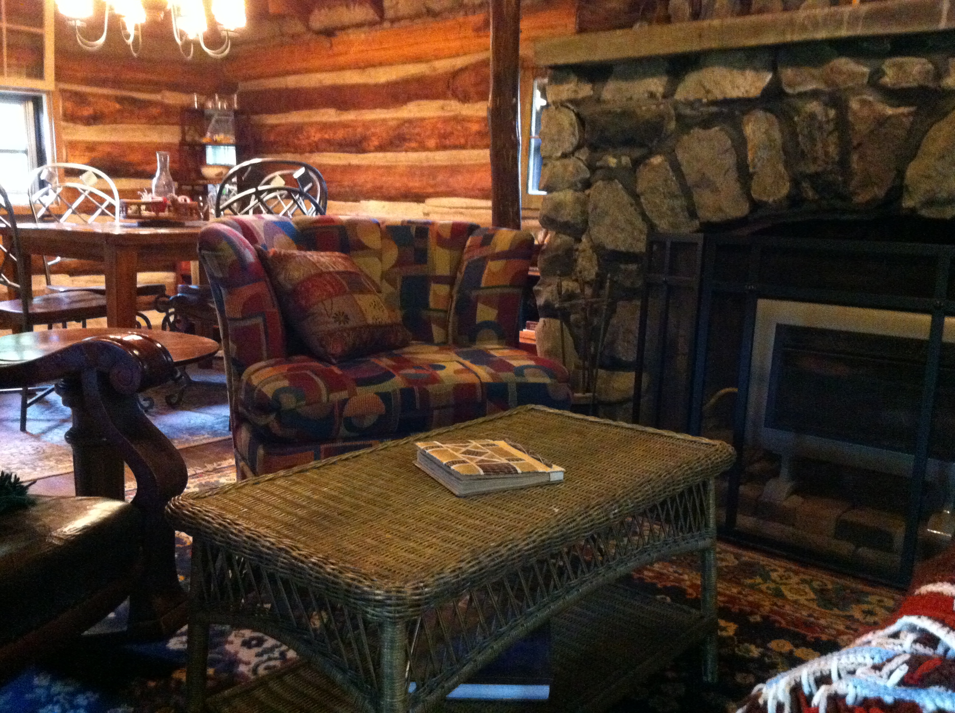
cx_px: 478
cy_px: 356
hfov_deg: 52.7
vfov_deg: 40.6
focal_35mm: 35
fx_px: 964
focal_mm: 3.85
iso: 1000
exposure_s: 1/15
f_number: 2.8
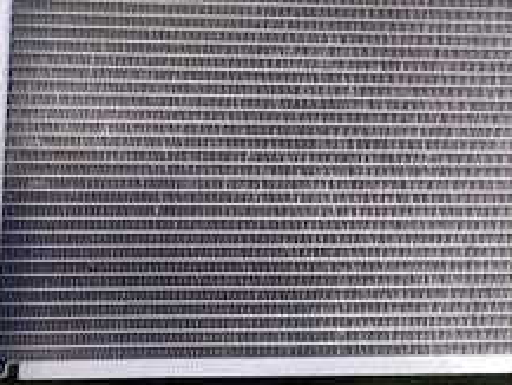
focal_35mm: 83
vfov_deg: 17.7
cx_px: 458
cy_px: 111
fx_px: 1228
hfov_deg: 23.0
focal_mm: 5.4
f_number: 2.3
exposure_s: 1/100
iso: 200
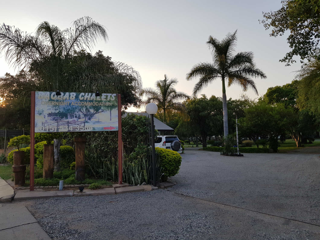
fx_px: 240
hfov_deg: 67.3
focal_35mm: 26
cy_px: 120
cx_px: 160
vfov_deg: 53.1
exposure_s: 1/1376
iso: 40
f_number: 1.7
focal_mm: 4.2
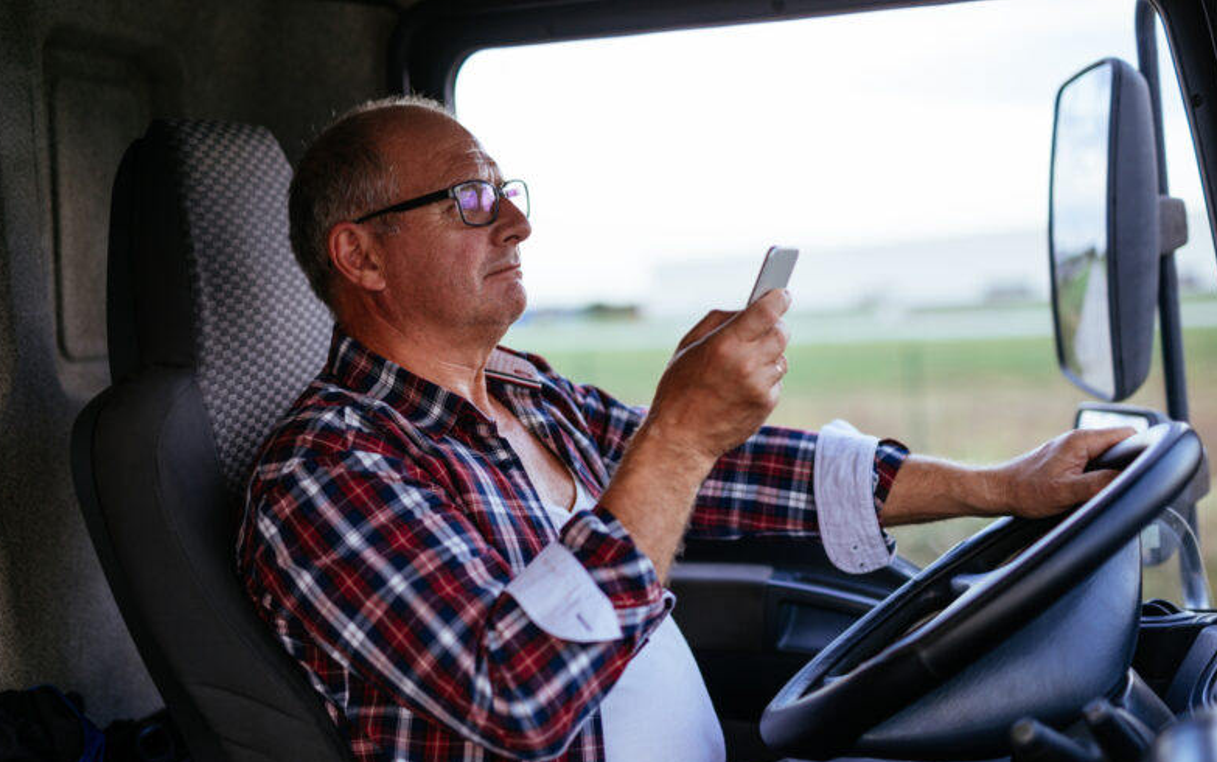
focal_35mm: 52
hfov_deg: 38.9
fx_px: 1725
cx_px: 600
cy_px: 389
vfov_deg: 24.9
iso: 200
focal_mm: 50
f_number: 1.8
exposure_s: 1/250
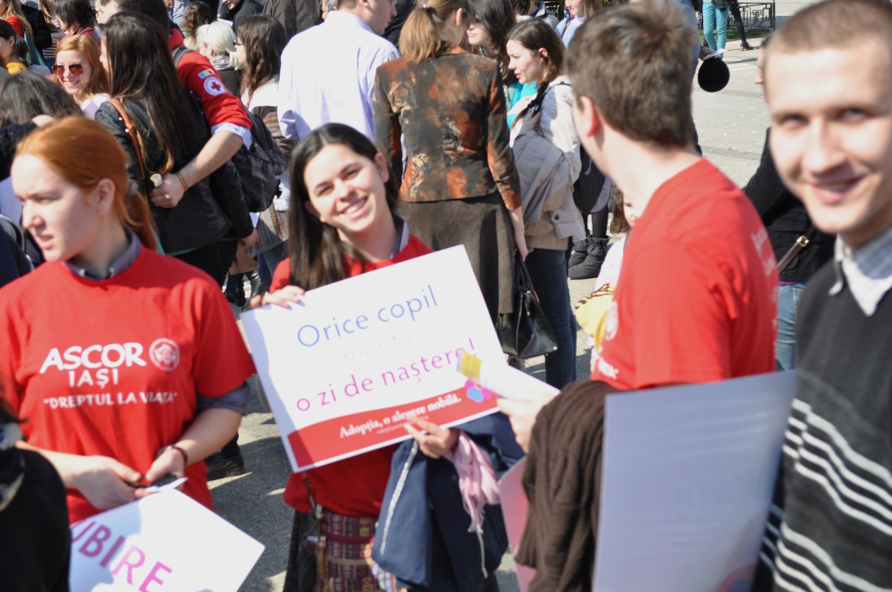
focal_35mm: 60
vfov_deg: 22.6
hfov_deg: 33.4
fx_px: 1485
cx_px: 446
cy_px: 296
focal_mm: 40
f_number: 11
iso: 250
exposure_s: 1/500
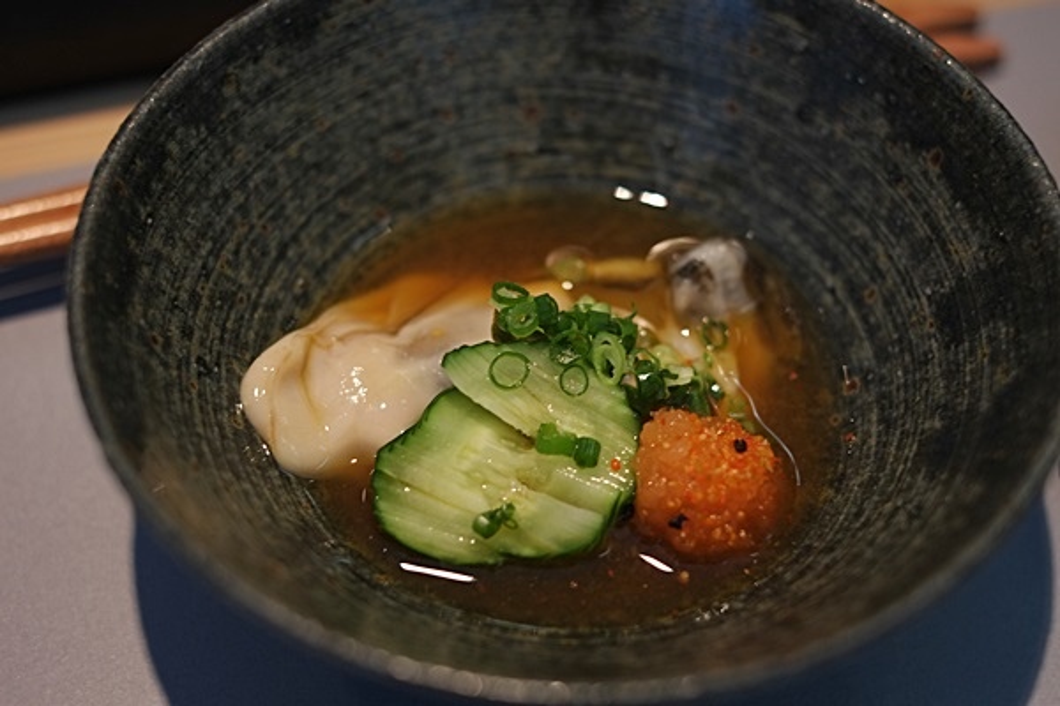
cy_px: 353
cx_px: 530
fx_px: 1560
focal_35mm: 53
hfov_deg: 37.5
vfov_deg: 25.5
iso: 500
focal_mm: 35
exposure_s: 1/75
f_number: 2.8
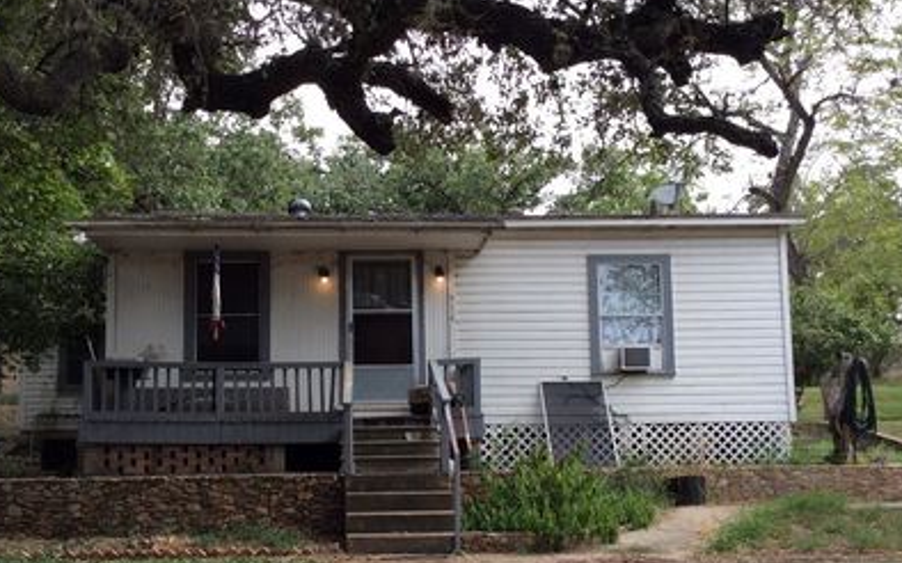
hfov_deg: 46.1
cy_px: 354
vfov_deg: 29.7
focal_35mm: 43
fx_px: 1057
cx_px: 394
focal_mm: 3.3
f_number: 2.4
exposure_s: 1/329
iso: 32
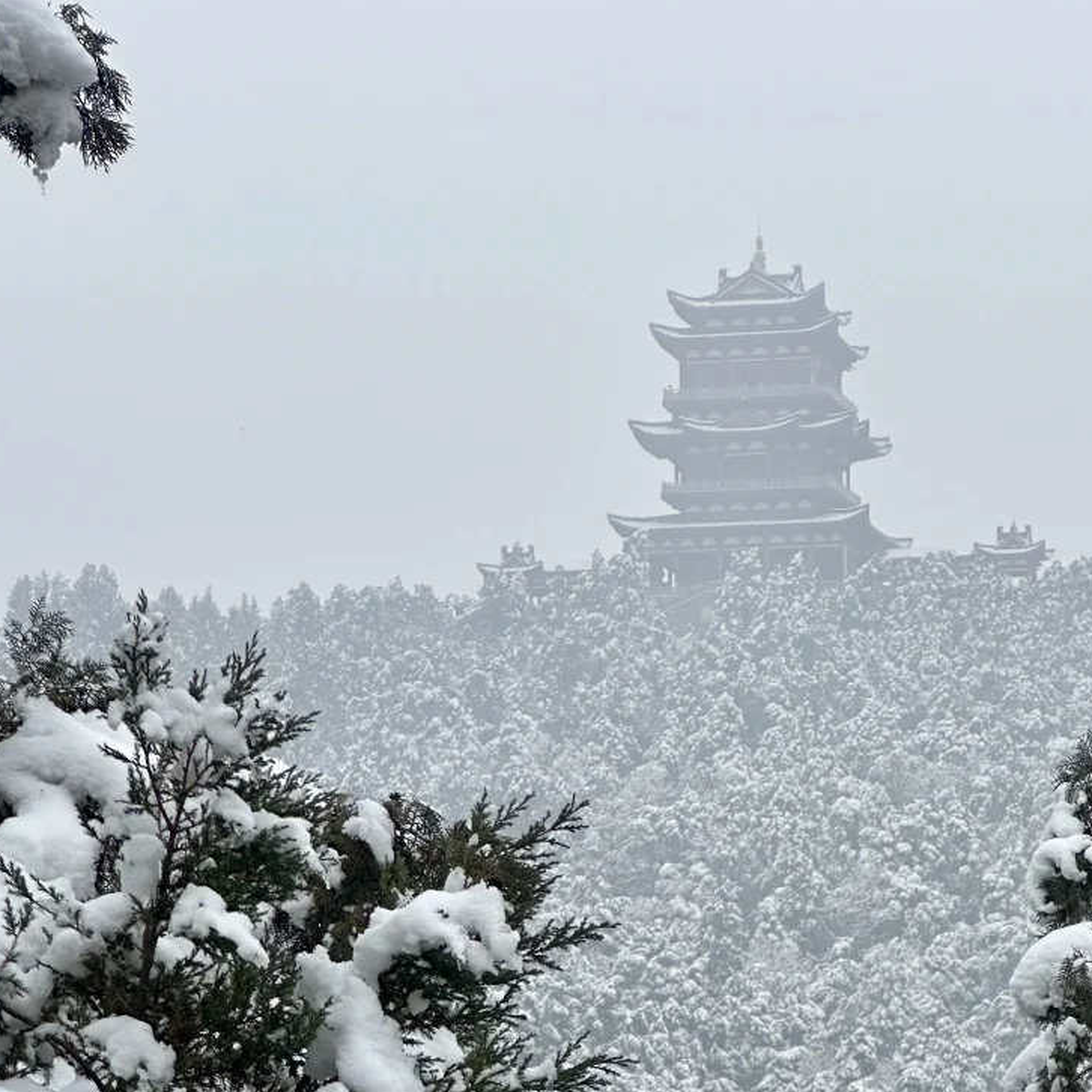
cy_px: 1068
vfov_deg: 12.8
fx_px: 4818
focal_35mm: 135
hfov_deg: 12.9
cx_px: 757
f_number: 2.8
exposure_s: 1/291
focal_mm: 9
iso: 32
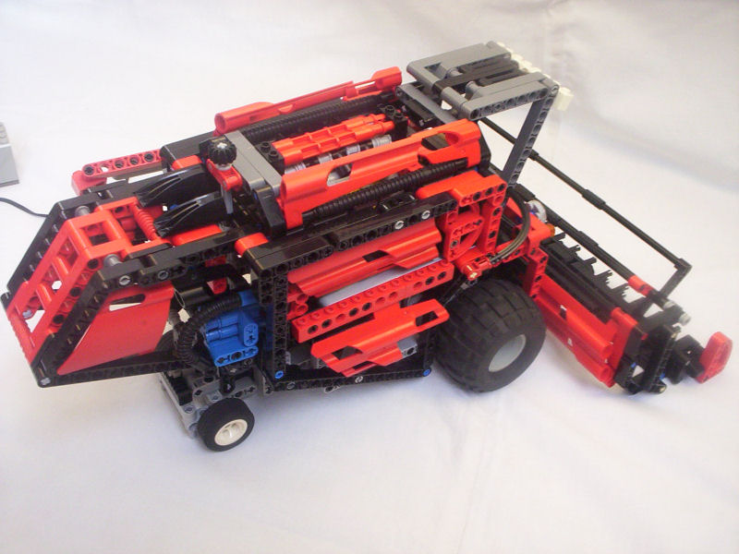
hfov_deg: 49.0
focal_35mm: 38
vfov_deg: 37.7
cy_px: 277
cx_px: 370
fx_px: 811
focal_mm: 4.99
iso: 140
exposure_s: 1/72.6
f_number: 4.5
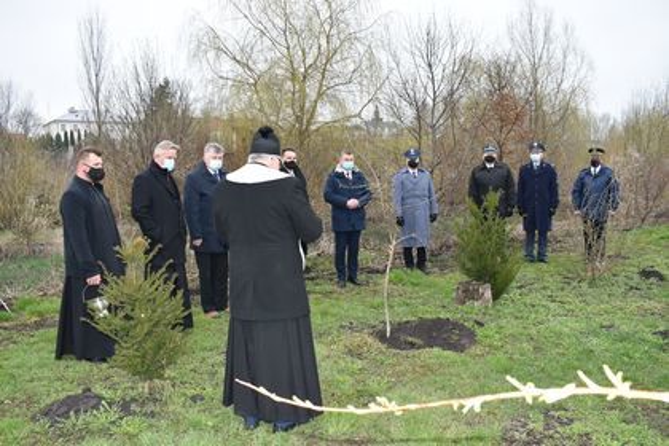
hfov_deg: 67.4
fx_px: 502
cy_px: 223
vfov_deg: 47.9
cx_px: 334
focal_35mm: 27
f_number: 5.6
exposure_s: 1/125
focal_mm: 18
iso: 720
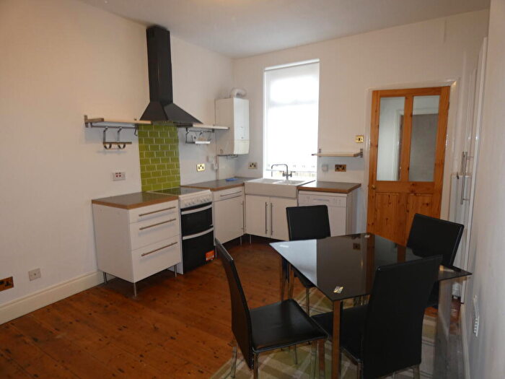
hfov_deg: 81.7
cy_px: 190
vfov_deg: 66.0
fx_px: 292
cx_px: 252
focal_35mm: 20
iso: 125
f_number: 3.2
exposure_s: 1/25
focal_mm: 3.6
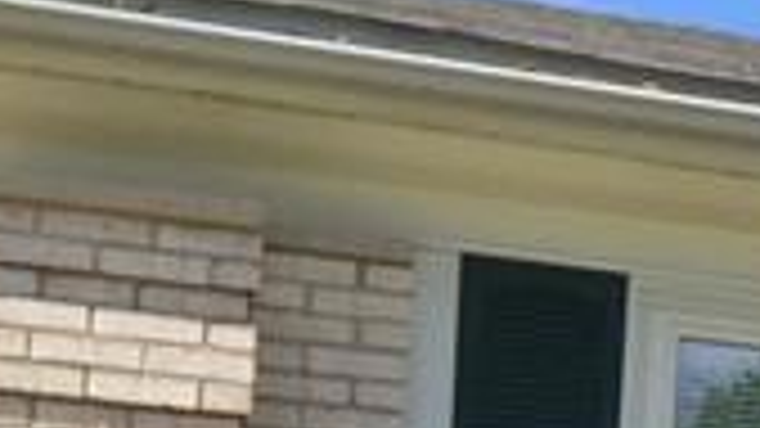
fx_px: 3869
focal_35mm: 192
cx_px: 2262
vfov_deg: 6.2
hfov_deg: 9.1
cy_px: 775
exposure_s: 1/1236
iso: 32
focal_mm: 4.15
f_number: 2.2
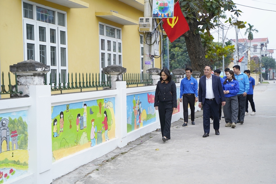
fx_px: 414
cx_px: 138
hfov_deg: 36.9
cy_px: 92
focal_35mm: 54
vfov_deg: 25.0
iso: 400
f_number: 4
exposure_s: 1/400
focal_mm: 54
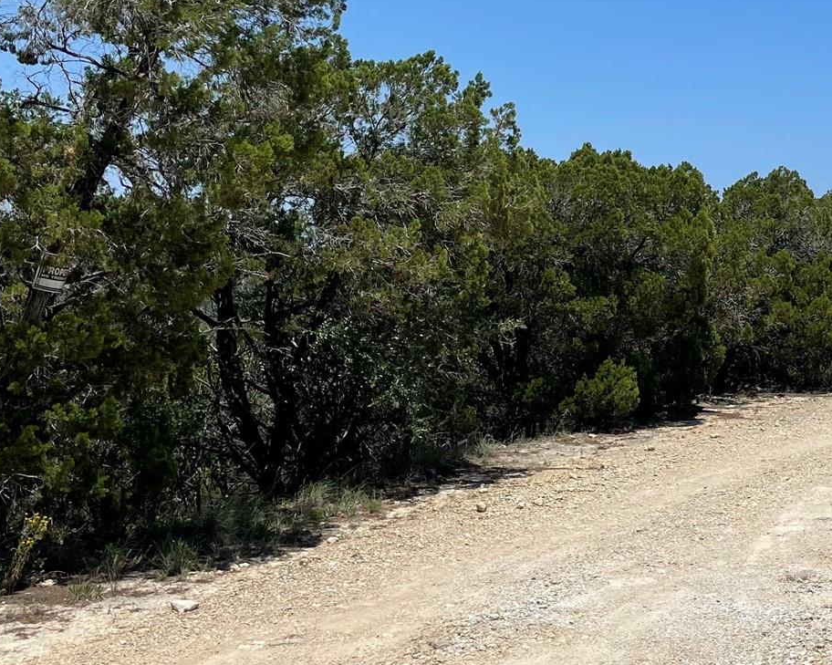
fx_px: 1403
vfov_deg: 26.6
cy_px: 257
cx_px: 702
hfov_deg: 31.9
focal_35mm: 57
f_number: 1.6
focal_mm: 4.2
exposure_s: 1/6897
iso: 32
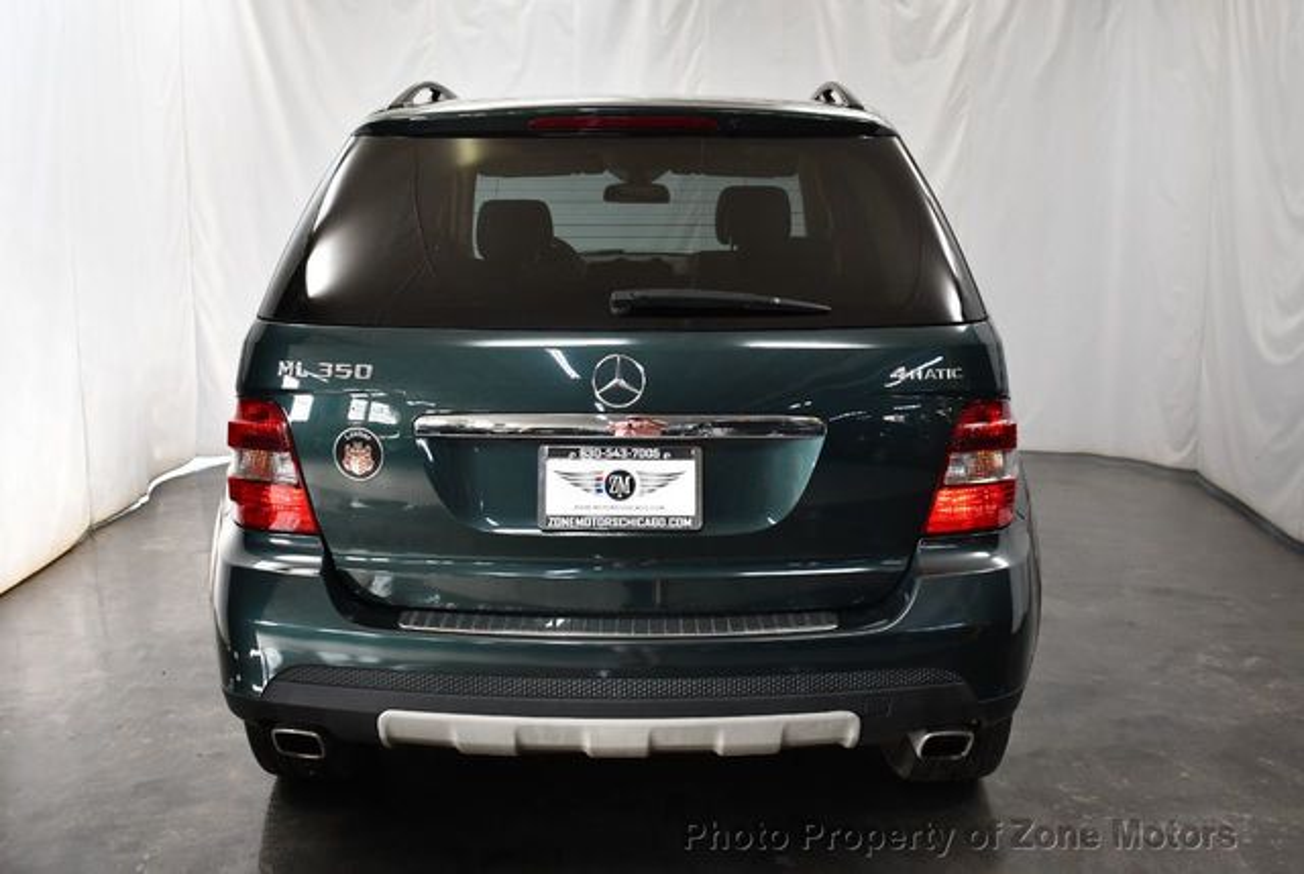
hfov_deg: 53.1
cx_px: 652
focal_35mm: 36
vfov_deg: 37.0
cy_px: 437
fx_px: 1306
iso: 800
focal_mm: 18
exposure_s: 1/250
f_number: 3.5
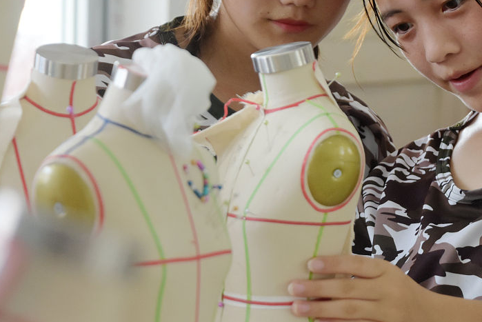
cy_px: 167
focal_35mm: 219
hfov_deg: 9.4
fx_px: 2932
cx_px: 394
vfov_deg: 6.3
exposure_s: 1/160
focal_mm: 85
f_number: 5.6
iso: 1000
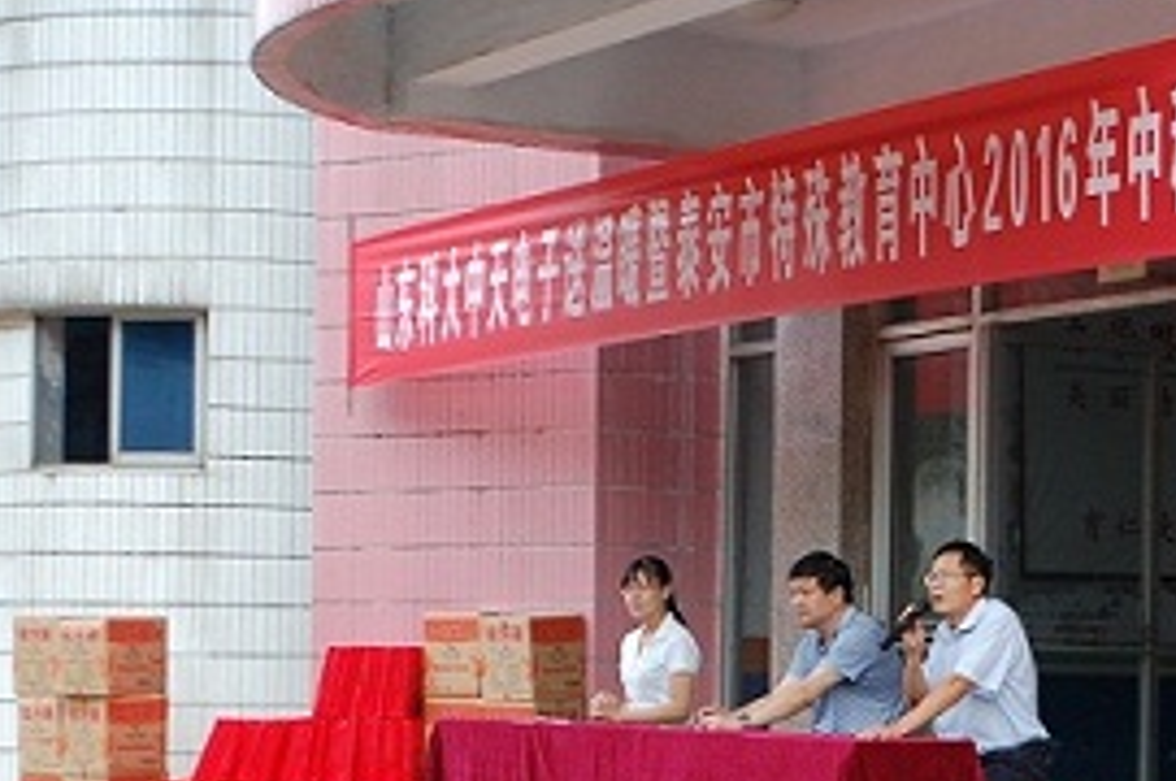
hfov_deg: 20.0
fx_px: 3295
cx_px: 939
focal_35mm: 101
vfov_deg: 13.4
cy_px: 664
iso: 250
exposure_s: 1/125
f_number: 5.6
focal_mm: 36
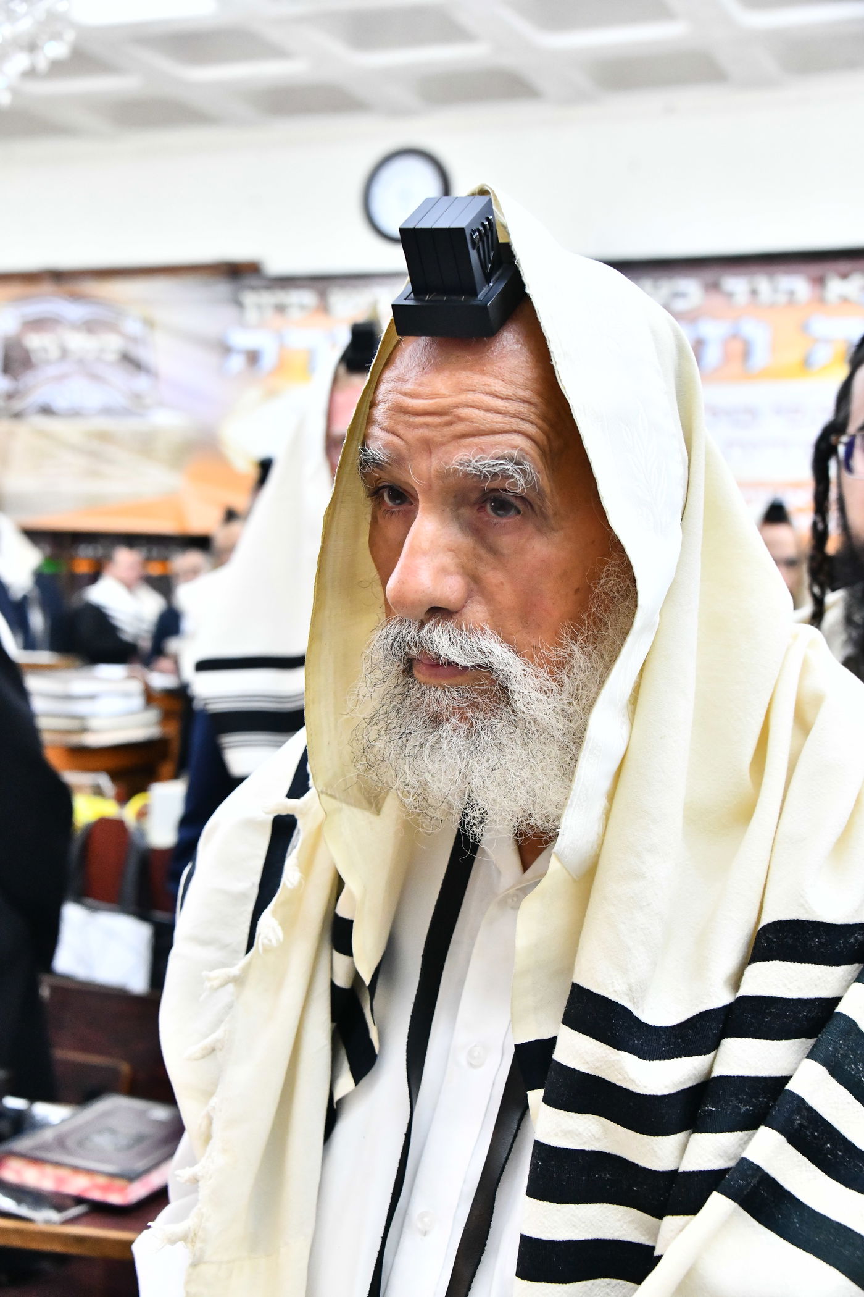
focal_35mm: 50
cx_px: 432
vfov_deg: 39.6
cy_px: 648
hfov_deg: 27.0
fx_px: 1800
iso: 5000
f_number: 5.6
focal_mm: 50
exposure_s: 1/200
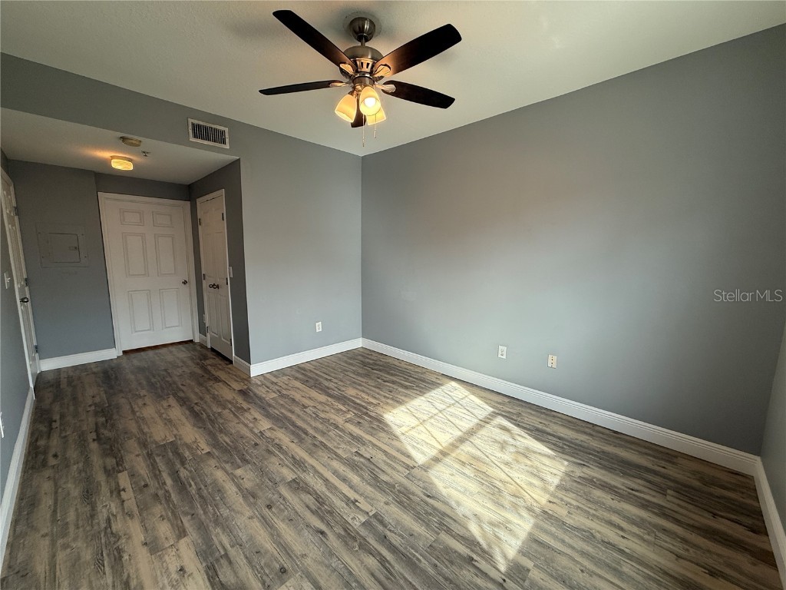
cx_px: 393
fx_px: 318
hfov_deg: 102.1
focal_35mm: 14
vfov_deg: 85.7
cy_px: 295
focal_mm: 2.22
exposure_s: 1/120
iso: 80
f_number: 2.2
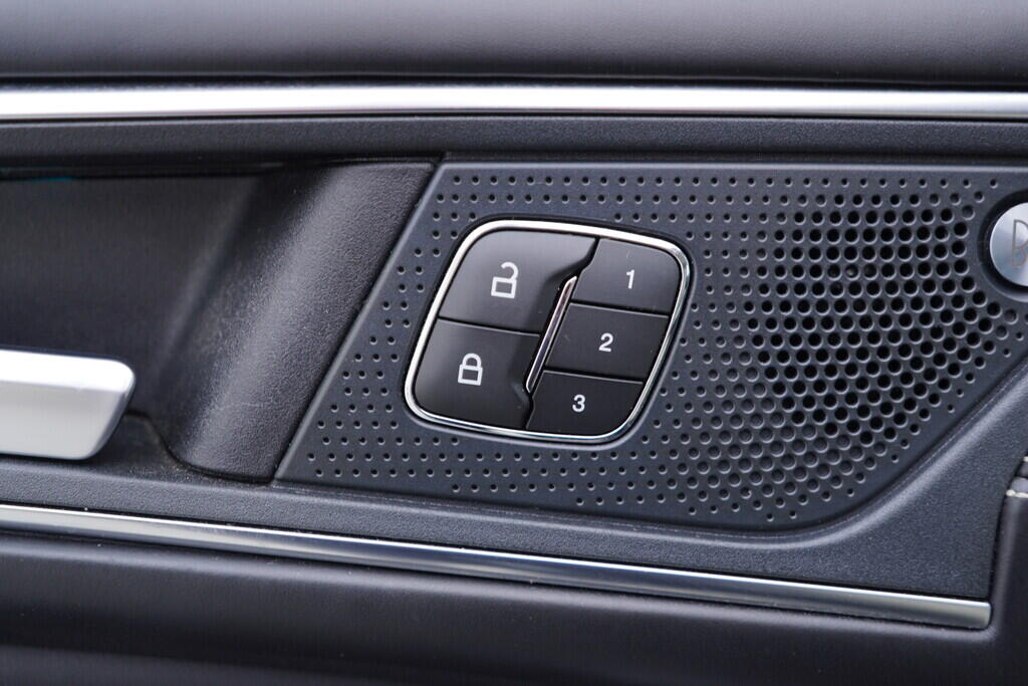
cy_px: 343
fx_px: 1028
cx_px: 514
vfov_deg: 36.9
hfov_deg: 53.1
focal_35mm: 36
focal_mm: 24
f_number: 2.8
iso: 160
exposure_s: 1/40
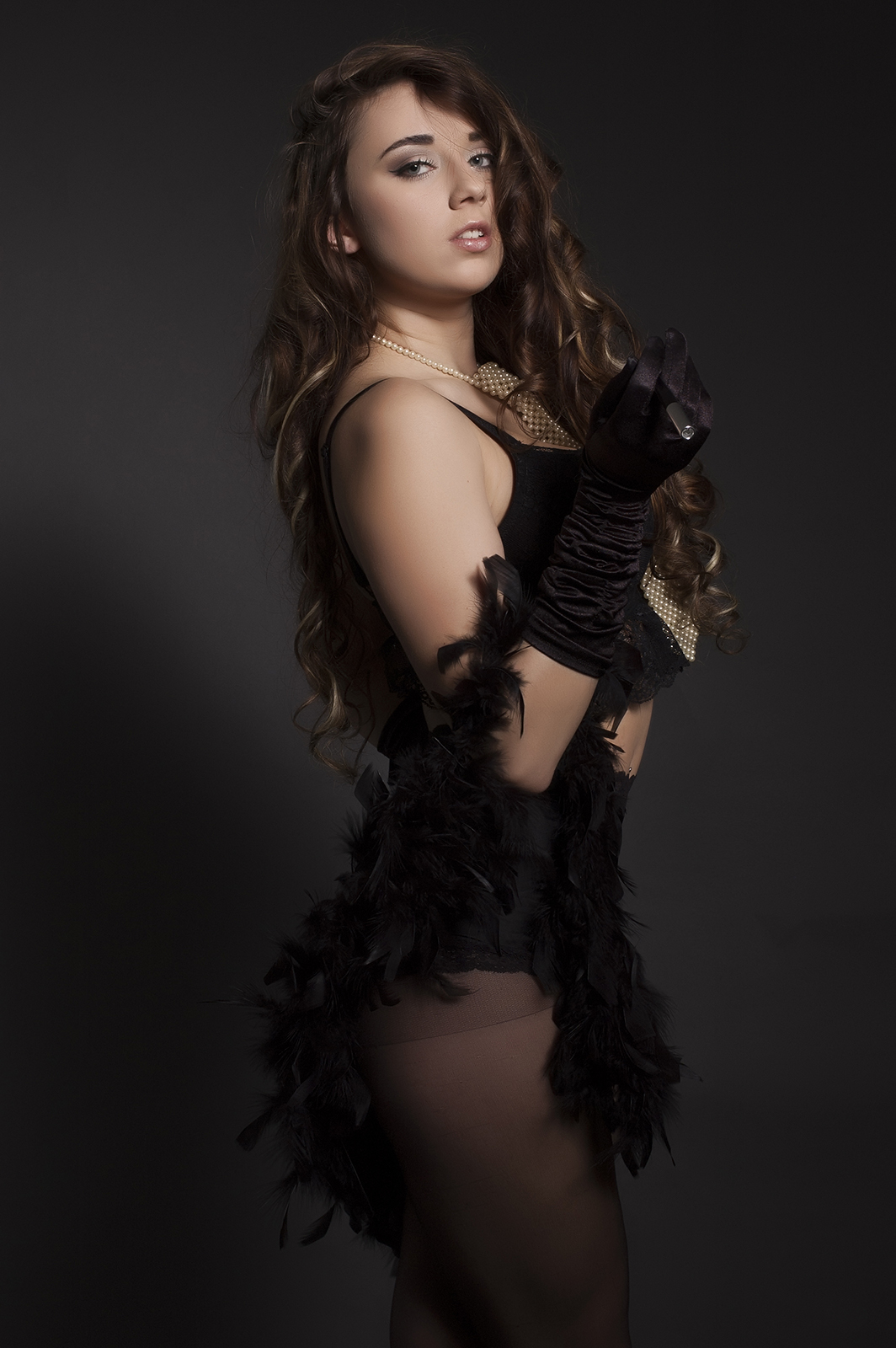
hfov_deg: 18.2
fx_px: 2805
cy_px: 674
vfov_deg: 27.0
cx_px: 448
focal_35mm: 75
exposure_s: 1/500
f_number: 9
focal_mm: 50
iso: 200
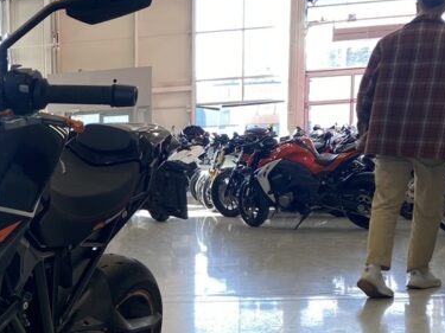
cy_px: 324
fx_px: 912
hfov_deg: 24.3
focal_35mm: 71
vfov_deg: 20.1
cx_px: -117
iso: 50
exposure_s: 1/100
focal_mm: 4.25
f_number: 1.8
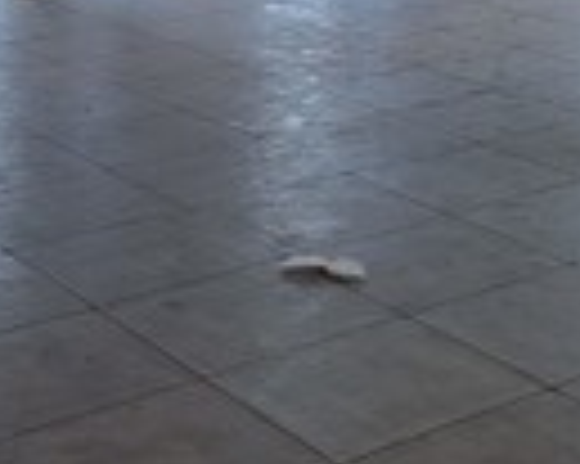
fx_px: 1561
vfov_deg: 15.6
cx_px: 526
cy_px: -223
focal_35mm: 91
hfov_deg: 20.6
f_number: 1.8
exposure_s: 1/112
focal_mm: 6.7
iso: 50
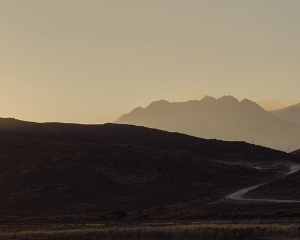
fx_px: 1047
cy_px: 182
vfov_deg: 13.0
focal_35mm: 118
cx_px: 73
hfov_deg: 16.2
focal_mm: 67
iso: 100
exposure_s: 1/500
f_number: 4
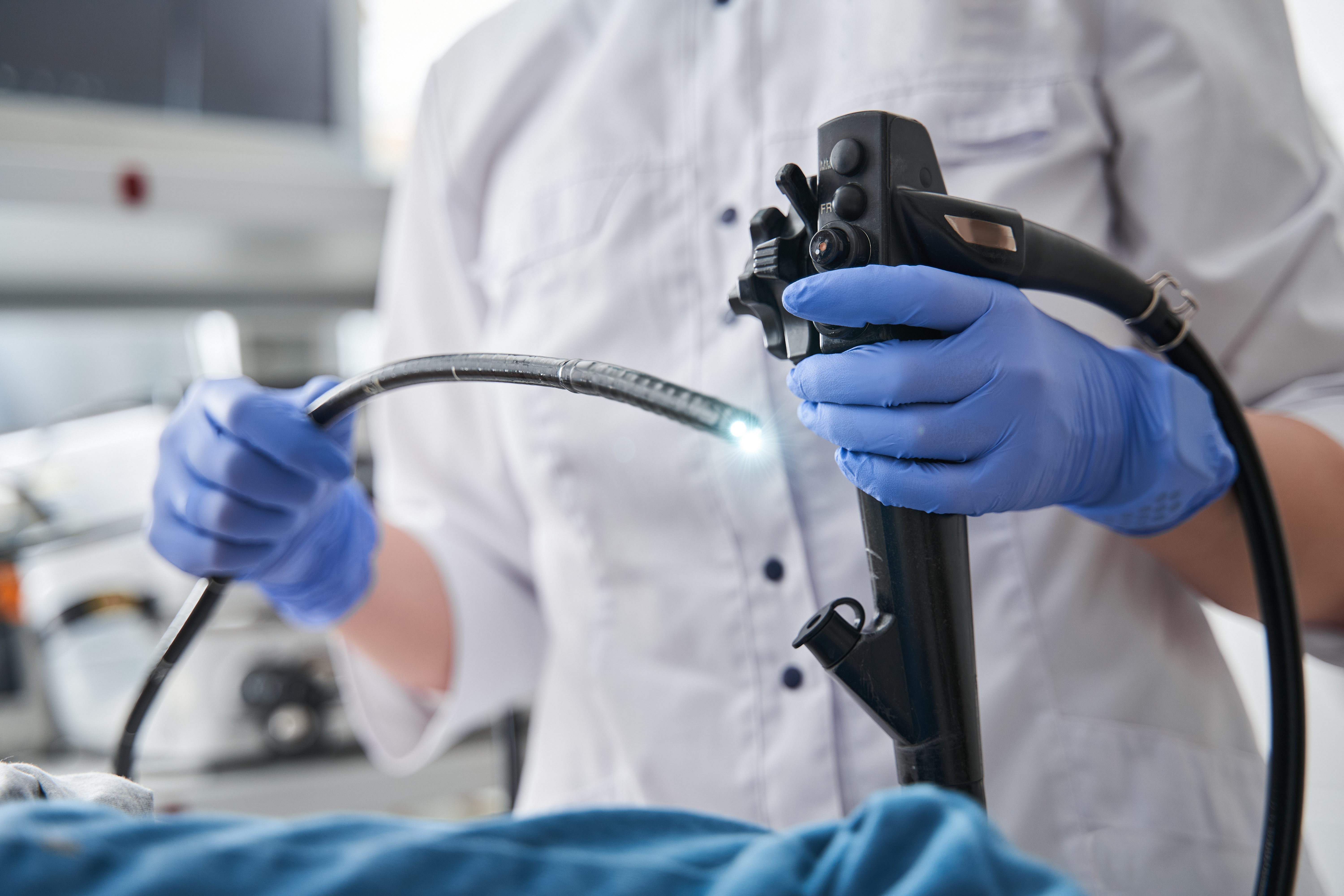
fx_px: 2053
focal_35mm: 55
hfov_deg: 36.2
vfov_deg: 24.6
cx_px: 672
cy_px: 448
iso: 250
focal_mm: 55
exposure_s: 1/100
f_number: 2.8
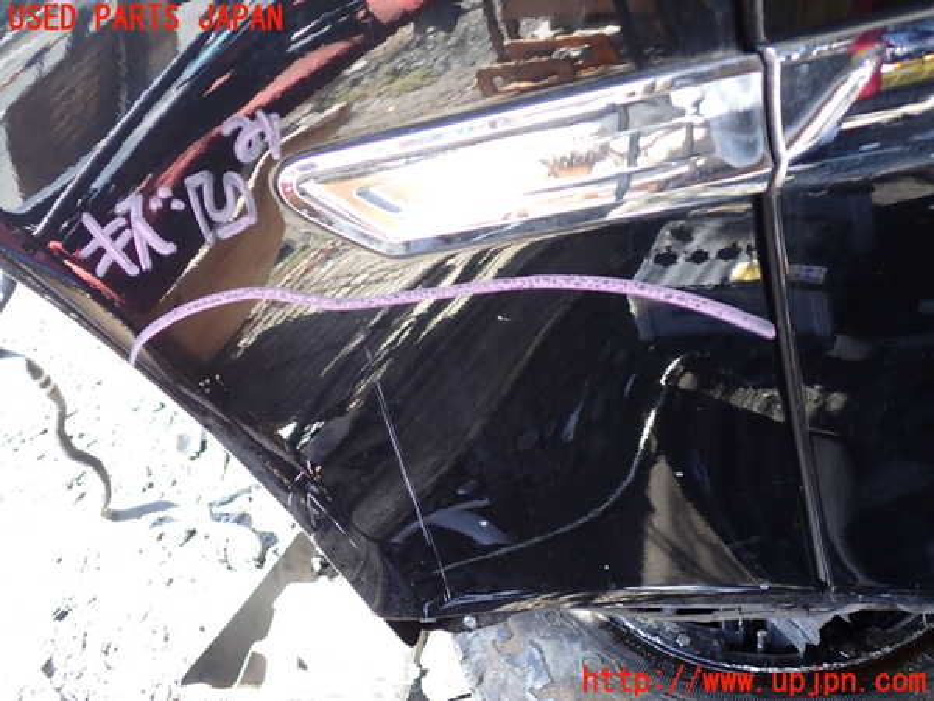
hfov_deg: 60.0
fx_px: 809
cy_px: 350
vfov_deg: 46.8
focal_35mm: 30
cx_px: 467
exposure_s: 1/60
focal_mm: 5.4
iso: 100
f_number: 2.3
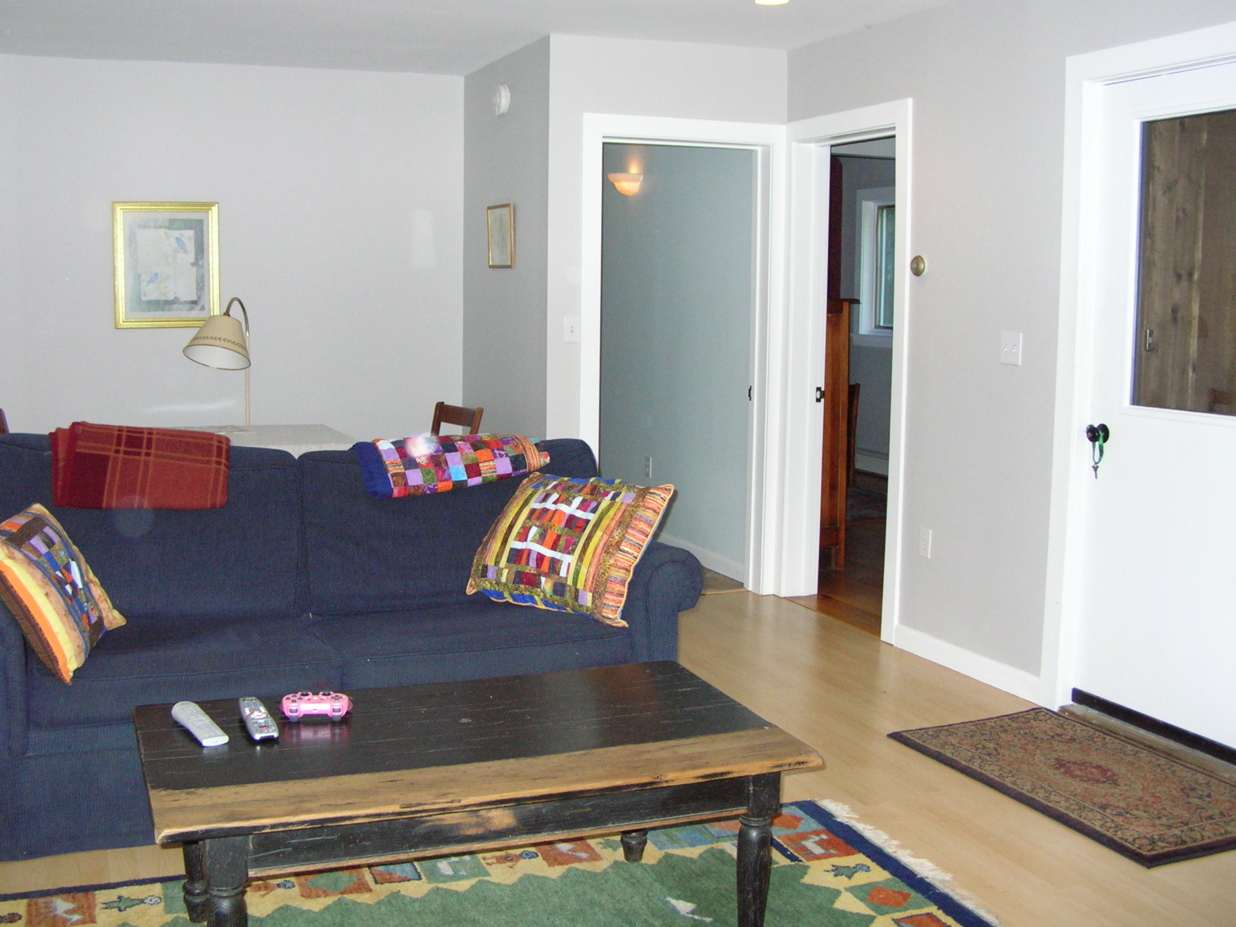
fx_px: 1321
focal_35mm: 37
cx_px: 612
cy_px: 456
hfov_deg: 50.1
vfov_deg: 38.7
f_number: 2.7
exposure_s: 1/60.1
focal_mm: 6
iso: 154
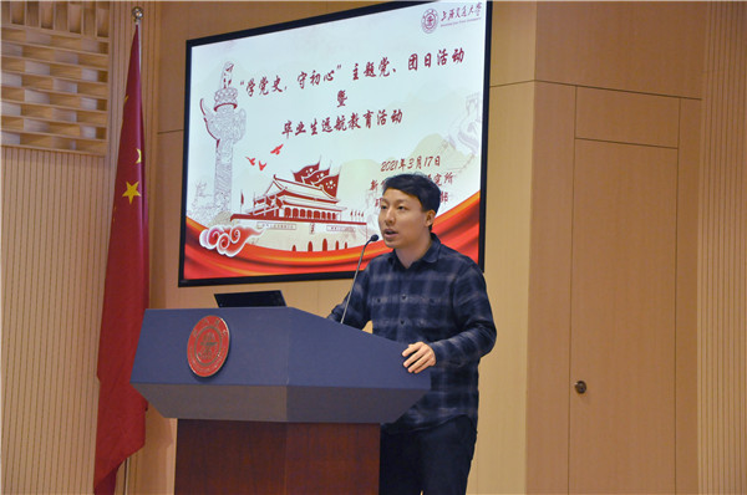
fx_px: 2051
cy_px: 248
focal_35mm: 99
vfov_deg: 13.8
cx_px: 374
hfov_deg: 20.6
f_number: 5.3
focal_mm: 66
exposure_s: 1/60
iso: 1600
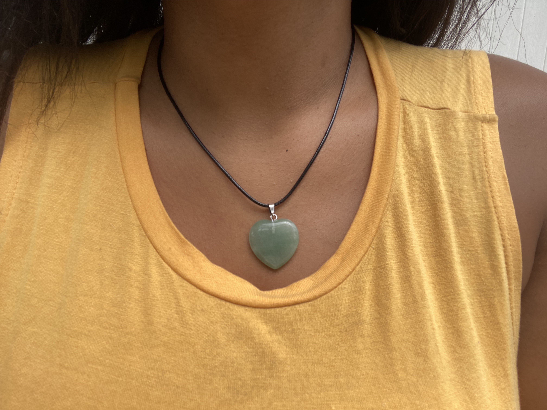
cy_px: 205
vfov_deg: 58.9
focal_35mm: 23
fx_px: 363
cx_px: 274
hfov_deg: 73.9
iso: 25
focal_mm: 2.71
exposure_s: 1/167
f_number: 2.2
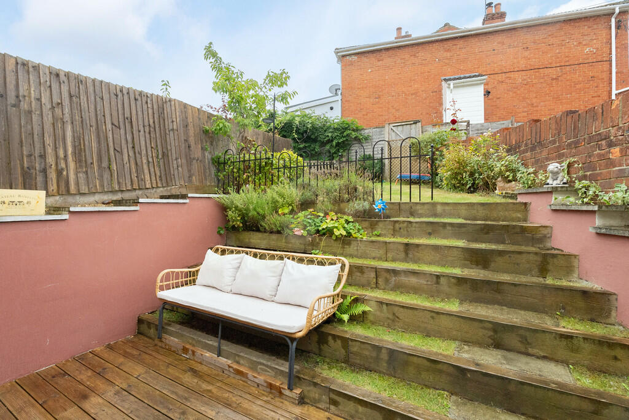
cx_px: 314
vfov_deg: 73.8
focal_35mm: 16
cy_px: 210
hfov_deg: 96.7
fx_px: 280
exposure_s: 1/640
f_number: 7.1
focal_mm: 16
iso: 1000
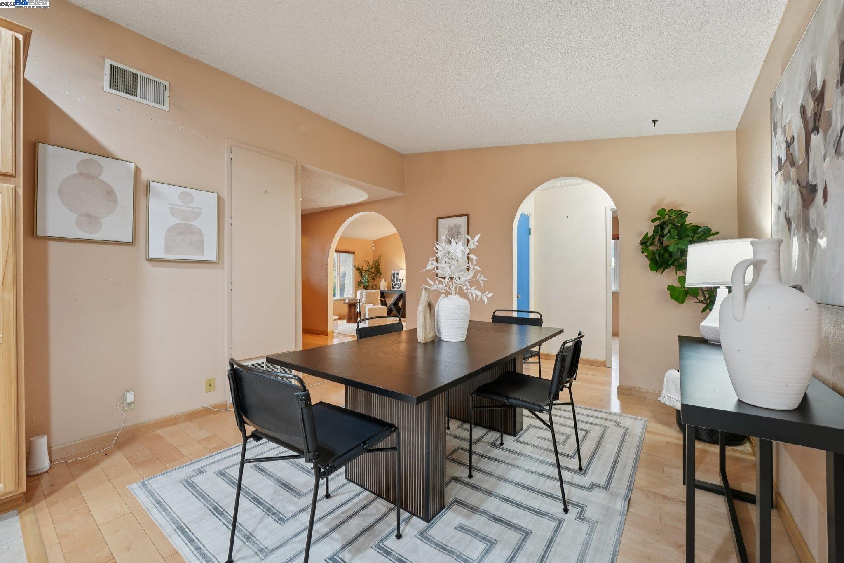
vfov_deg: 81.2
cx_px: 422
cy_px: 282
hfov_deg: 104.3
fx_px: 328
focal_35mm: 14
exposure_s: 1/10
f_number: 8
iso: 800
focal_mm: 14
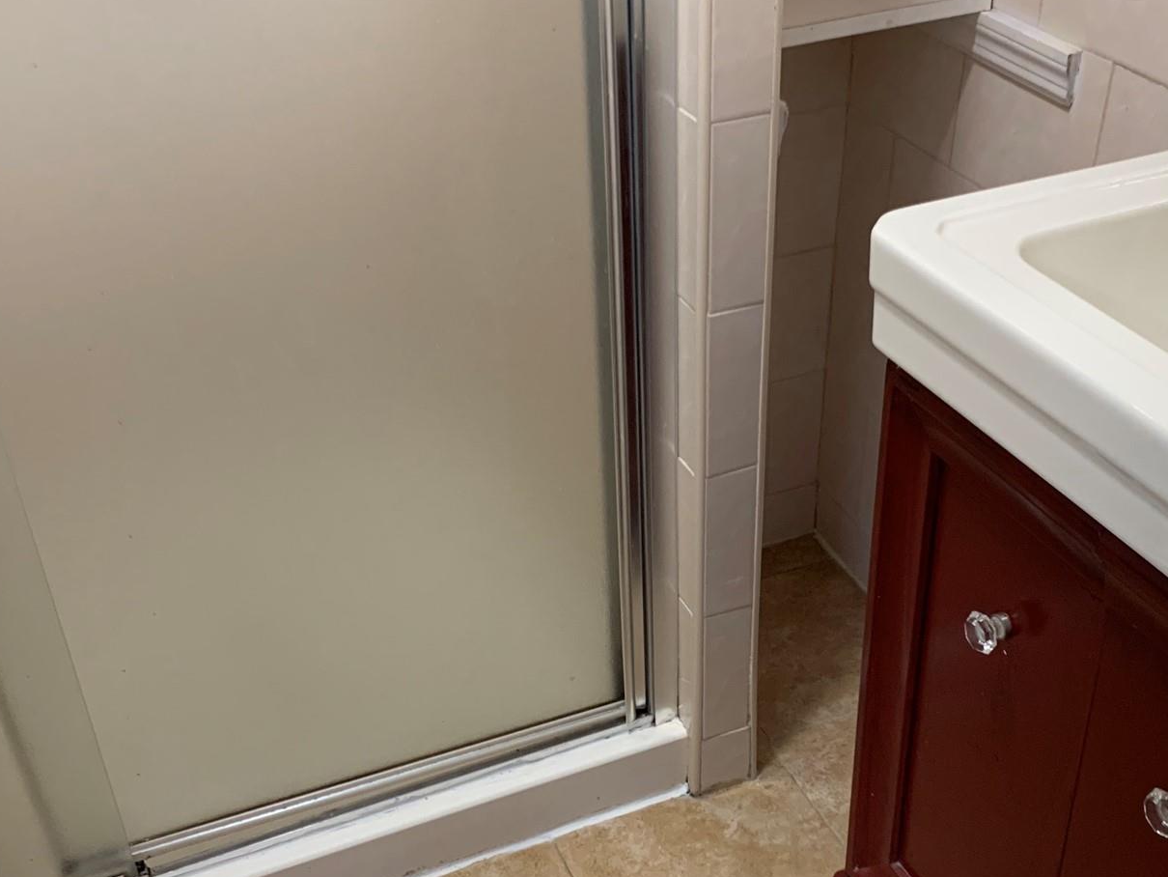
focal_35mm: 44
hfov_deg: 42.9
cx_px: 589
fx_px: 1485
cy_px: 596
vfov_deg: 32.6
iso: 200
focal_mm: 4.25
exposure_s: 1/60
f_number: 1.8
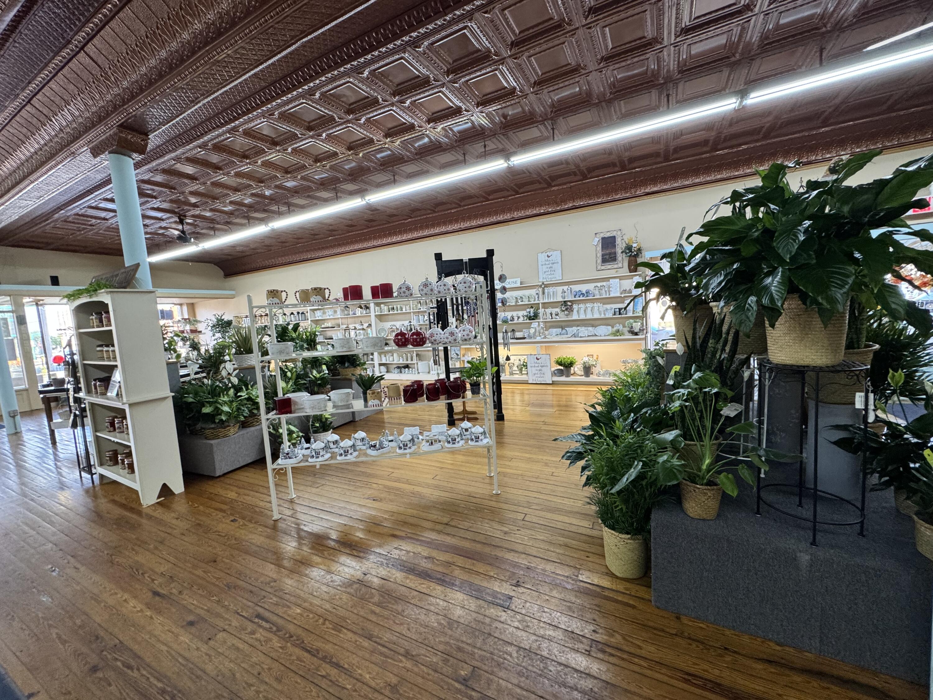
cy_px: 350
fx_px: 377
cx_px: 466
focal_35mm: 14
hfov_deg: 102.1
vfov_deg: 85.7
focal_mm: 2.22
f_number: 2.2
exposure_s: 1/120
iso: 200
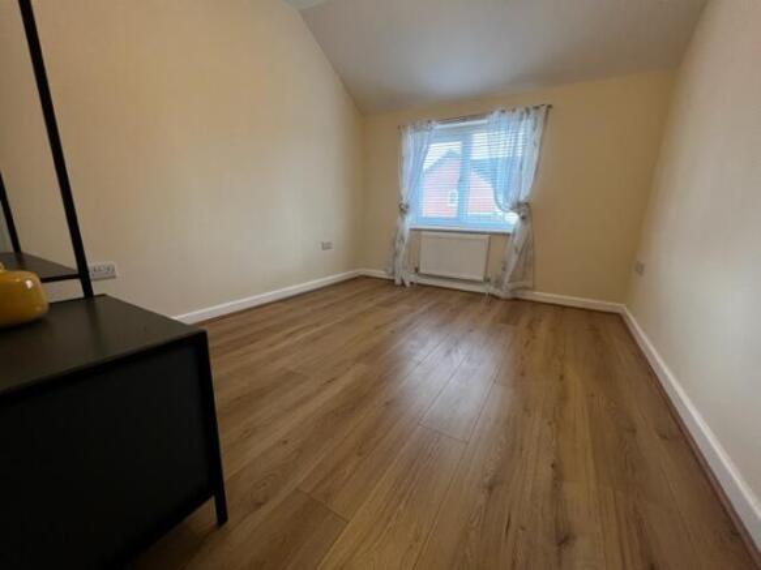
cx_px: 380
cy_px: 285
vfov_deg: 89.9
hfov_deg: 106.2
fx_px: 286
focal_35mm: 13
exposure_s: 1/95
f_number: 1.8
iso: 250
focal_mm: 1.57
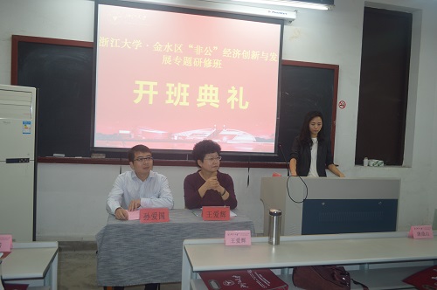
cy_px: 145
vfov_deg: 43.5
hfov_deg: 62.0
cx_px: 218
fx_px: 364
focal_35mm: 30
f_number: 3.8
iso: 320
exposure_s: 1/30
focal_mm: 20
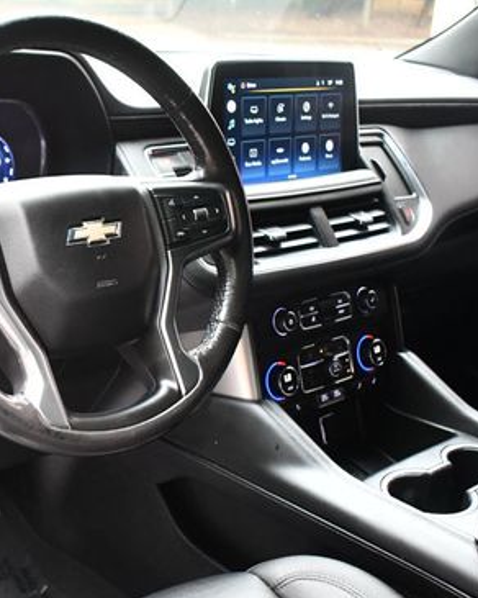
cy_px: 347
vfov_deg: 36.6
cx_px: 65
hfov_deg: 28.7
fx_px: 902
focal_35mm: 51
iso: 3200
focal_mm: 21
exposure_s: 1/125
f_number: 3.8
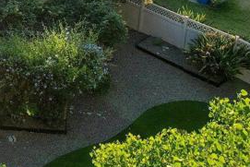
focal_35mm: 83
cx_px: -30
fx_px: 577
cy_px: -113
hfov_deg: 22.9
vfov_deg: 14.8
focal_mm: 8.4
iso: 100
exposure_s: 1/730
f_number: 2.8
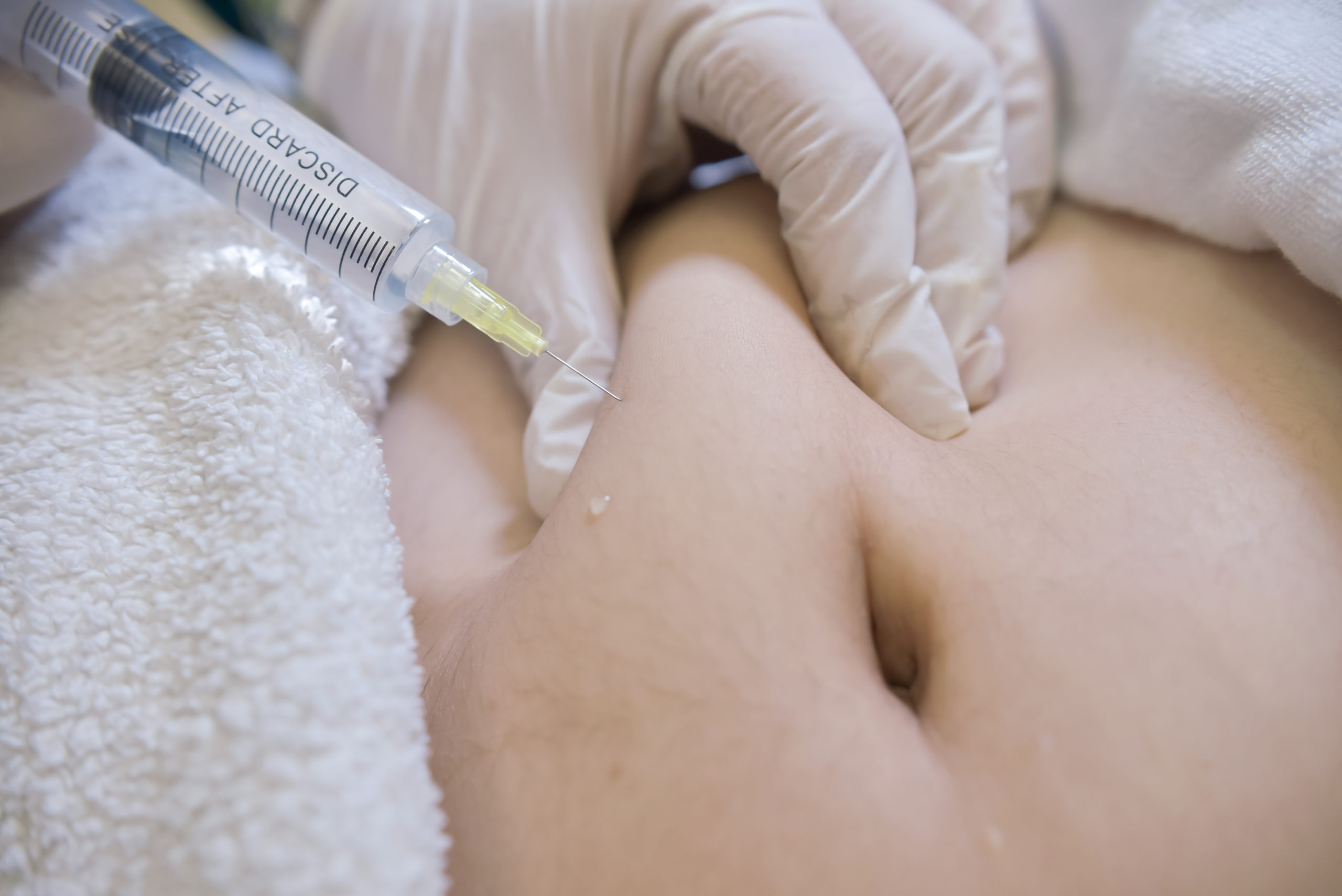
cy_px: 448
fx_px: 1305
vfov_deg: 37.9
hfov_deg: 54.4
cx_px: 671
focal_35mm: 35
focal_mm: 35
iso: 800
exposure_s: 1/125
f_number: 3.5
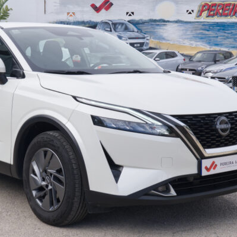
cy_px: 109
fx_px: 573
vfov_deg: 23.4
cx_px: 72
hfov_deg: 23.2
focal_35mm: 74
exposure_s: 1/200
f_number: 9
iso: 160
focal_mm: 22.8
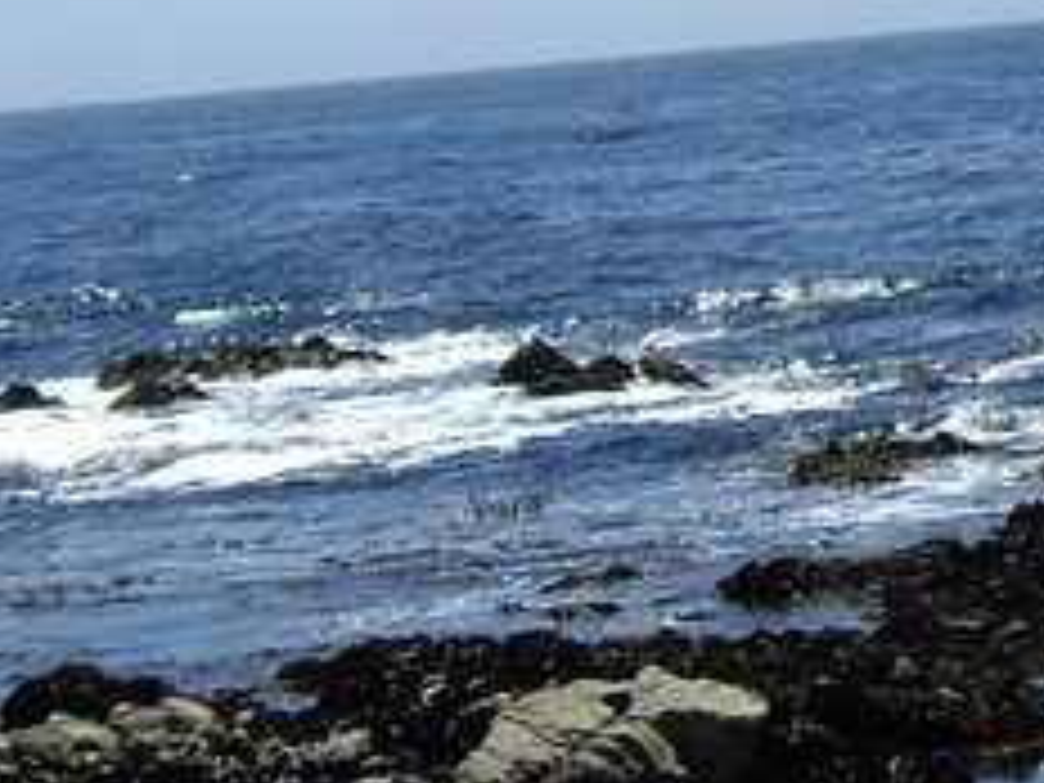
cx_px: 1148
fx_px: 5067
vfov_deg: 8.8
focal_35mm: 168
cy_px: 72
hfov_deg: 11.6
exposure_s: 1/640
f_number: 4.3
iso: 50
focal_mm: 6.2
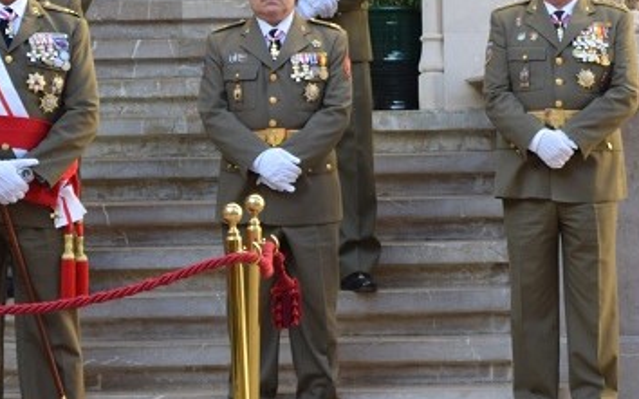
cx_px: 123
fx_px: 4894
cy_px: 70
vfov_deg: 4.7
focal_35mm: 281
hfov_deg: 7.5
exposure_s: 1/160
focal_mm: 85
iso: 400
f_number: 6.3
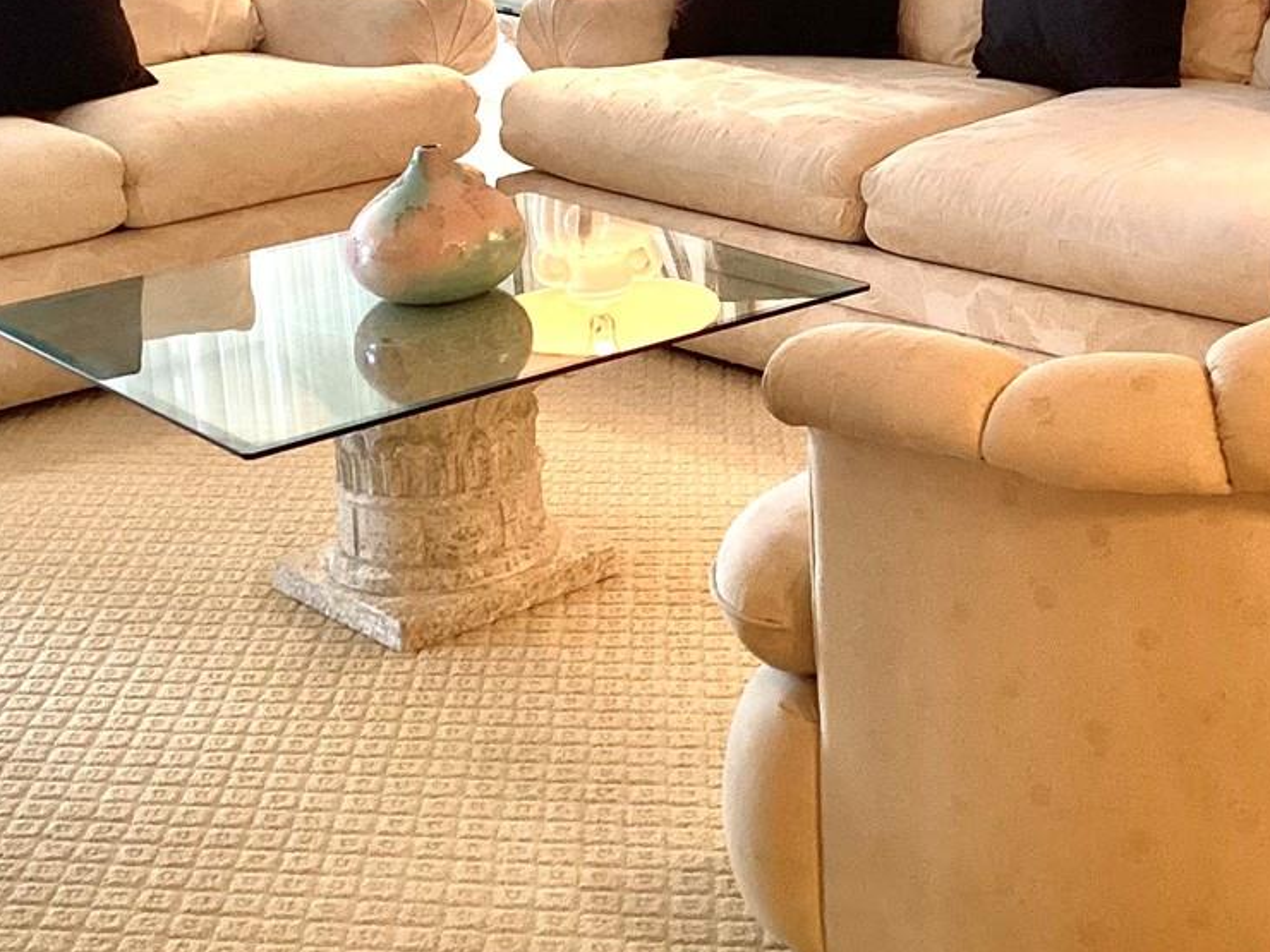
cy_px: -62
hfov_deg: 28.7
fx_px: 2458
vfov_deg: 21.0
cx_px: 896
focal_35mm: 67
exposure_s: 1/60
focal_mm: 3.3
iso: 100
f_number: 2.4
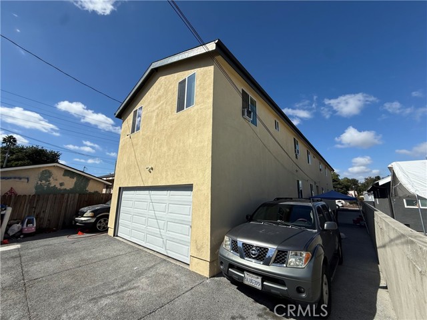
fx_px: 173
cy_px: 160
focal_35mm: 14
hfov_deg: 102.1
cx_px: 214
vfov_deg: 85.7
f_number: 2.2
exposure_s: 1/5155
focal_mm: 2.22
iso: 50
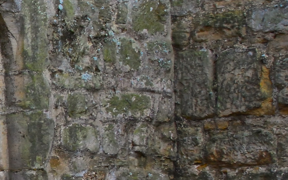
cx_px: -195
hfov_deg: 14.7
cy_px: 175
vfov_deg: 10.2
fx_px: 1005
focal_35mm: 128
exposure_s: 1/250
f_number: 8
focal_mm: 24
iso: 800
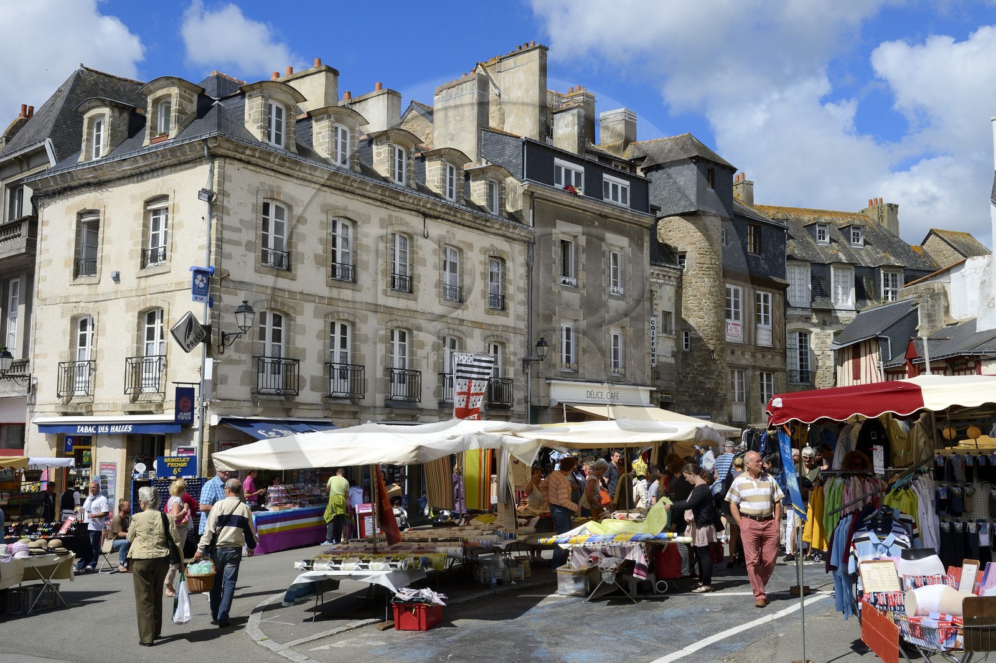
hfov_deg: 53.2
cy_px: 332
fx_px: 995
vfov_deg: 36.8
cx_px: 498
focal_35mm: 36
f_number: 14
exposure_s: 1/200
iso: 200
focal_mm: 36
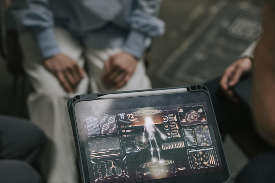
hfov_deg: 30.9
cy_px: 119
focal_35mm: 65
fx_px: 497
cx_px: 157
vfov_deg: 20.9
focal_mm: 47
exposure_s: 1/1000
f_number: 2.5
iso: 2500
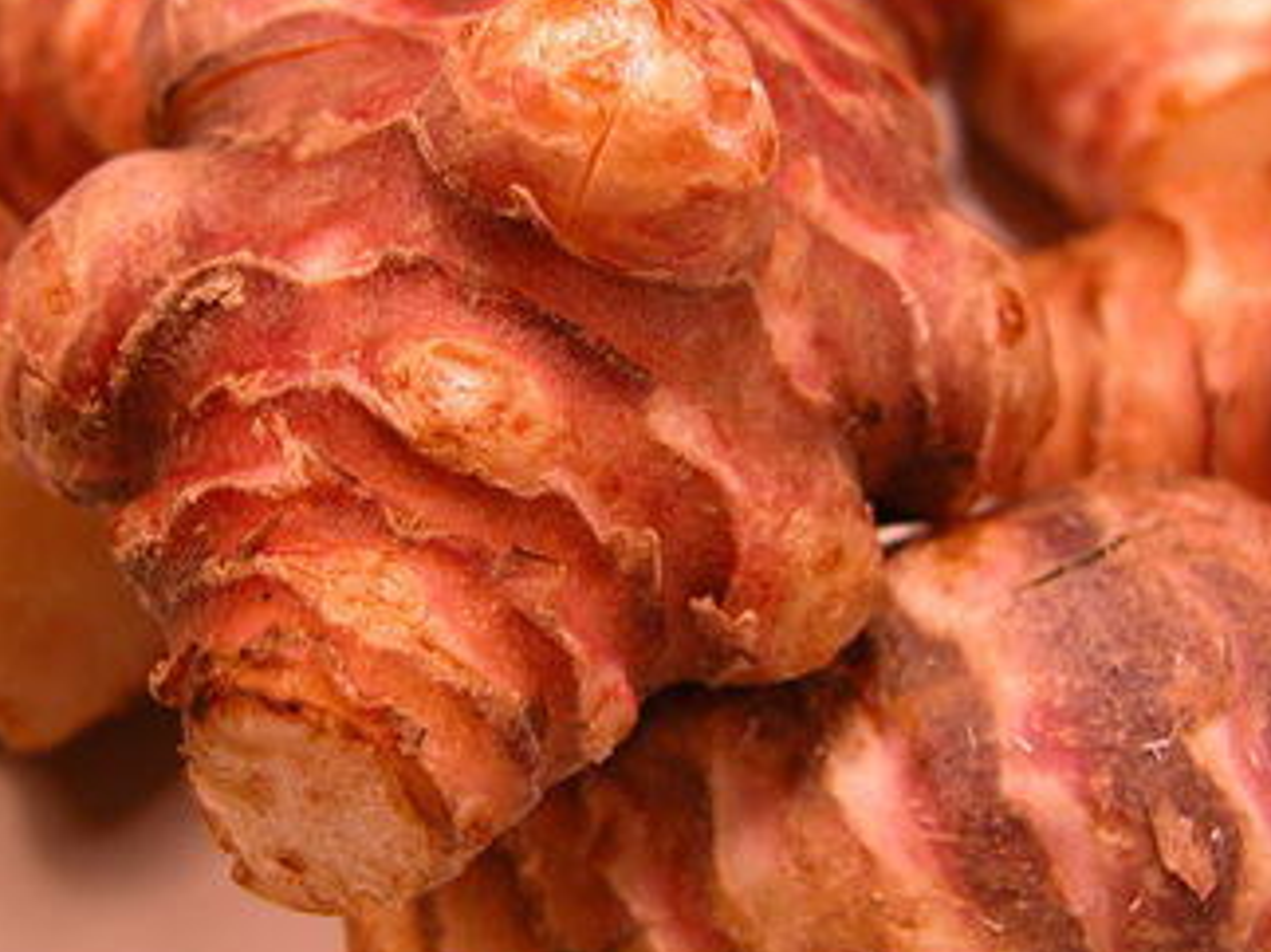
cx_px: 586
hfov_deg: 31.2
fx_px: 2276
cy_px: 468
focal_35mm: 62
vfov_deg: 23.6
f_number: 3.4
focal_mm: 12.7
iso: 100
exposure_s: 1/65.1
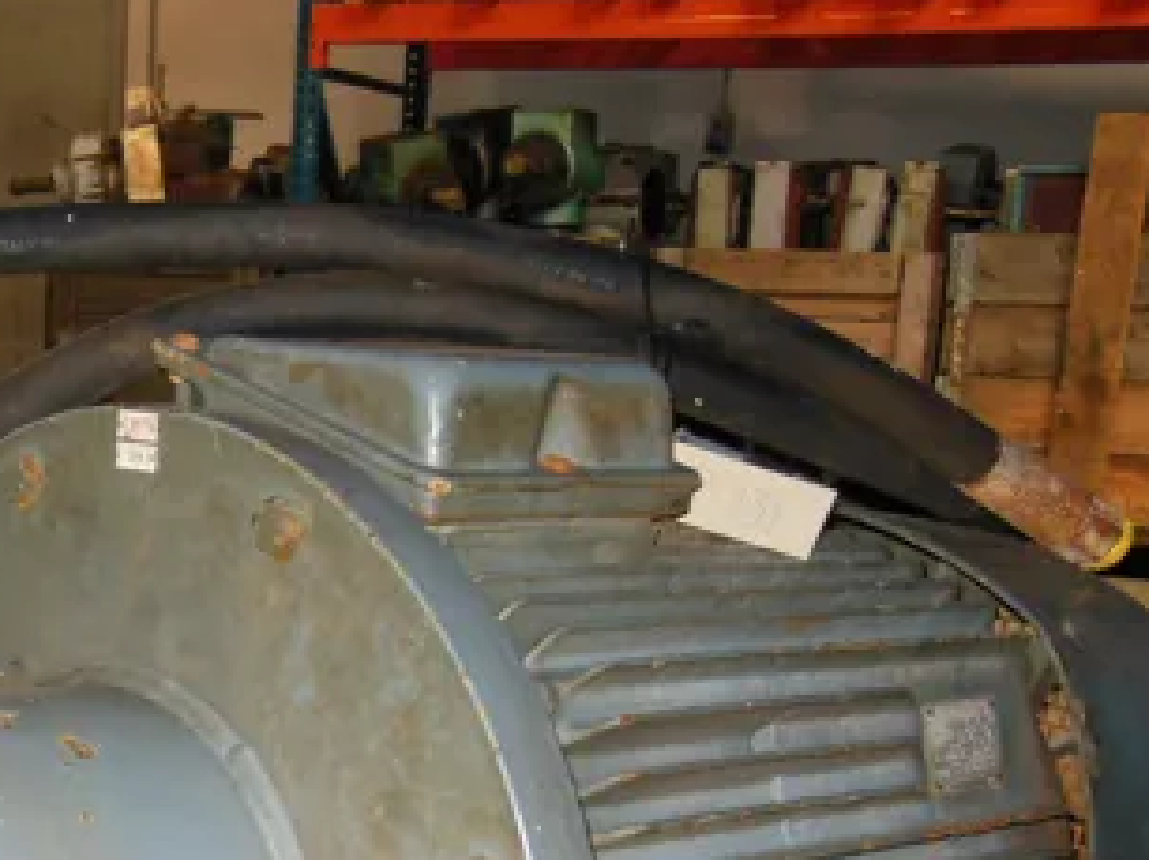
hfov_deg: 26.9
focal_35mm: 69
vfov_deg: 20.9
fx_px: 2289
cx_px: 41
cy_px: 745
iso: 320
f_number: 3.9
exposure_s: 1/30
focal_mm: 6
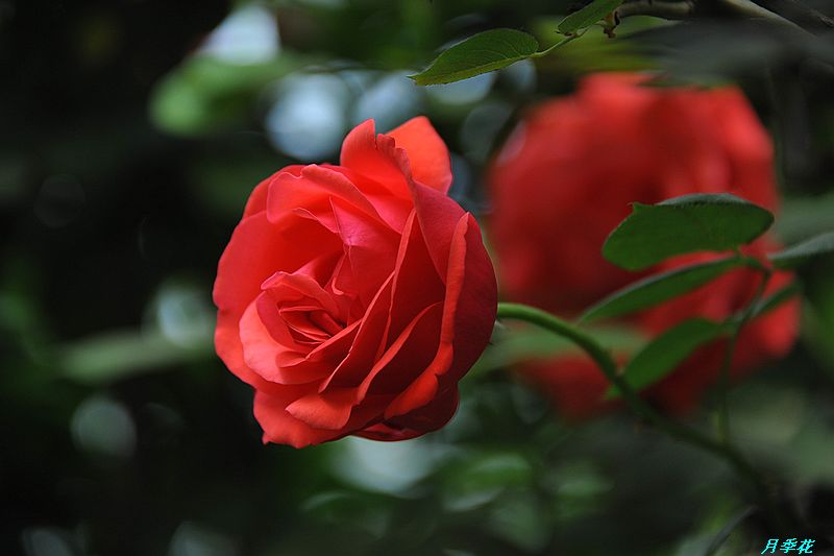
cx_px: 417
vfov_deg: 4.6
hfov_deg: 6.9
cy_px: 278
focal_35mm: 300
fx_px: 6948
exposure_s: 1/160
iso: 800
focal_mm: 300
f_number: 5.6
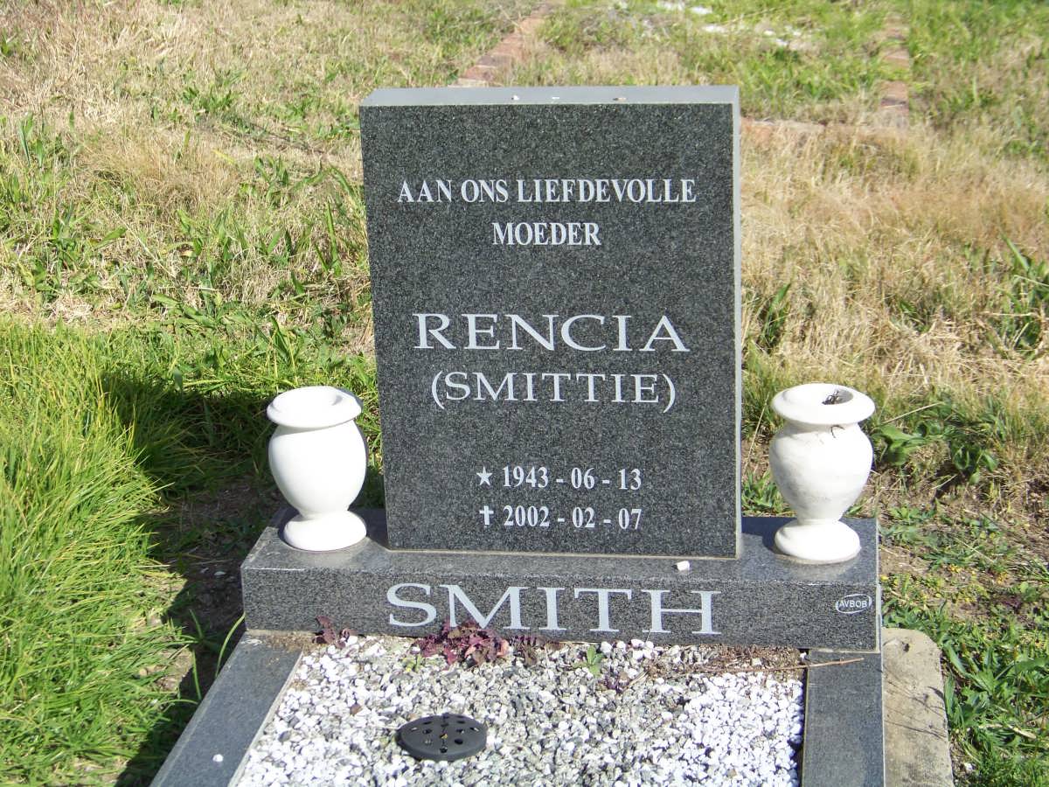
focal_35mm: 70
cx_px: 524
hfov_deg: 27.8
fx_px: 2121
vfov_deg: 21.0
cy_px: 394
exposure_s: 1/800
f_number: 3.2
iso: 64
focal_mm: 11.7
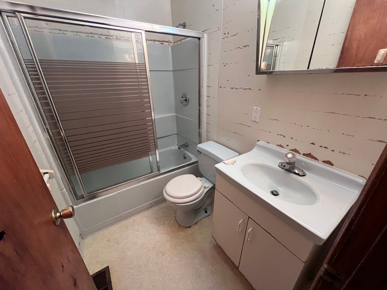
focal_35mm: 13
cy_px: 145
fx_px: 145
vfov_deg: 89.9
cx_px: 194
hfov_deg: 106.2
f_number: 1.8
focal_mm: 1.57
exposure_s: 1/60
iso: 640
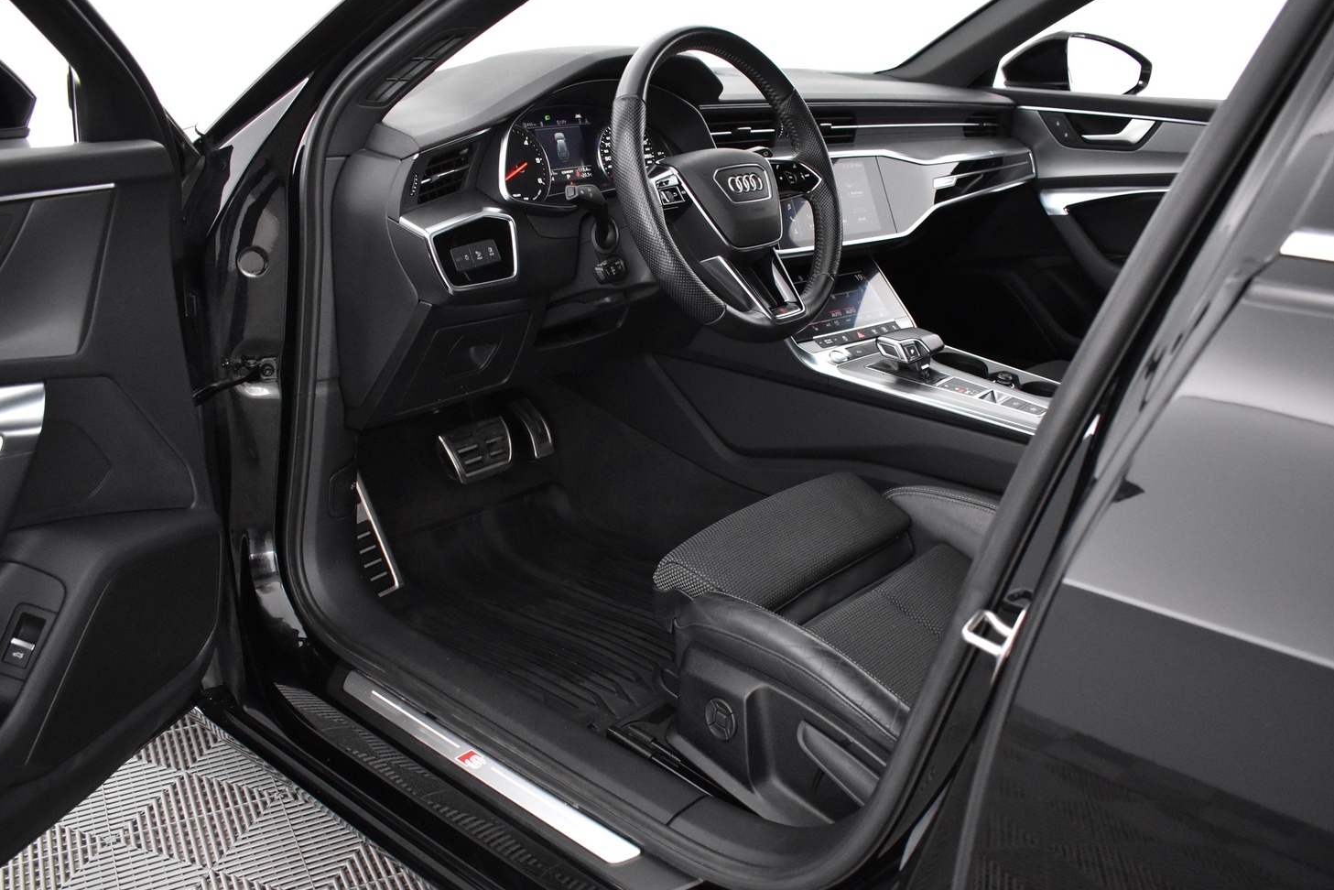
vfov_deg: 43.6
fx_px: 1112
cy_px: 491
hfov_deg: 61.9
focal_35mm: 30
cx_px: 653
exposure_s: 1/50
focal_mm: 18
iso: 3200
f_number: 3.5
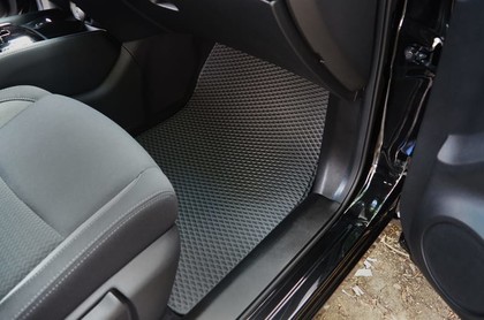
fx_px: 402
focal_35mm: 30
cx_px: 242
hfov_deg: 62.0
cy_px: 160
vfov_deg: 43.4
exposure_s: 1/50
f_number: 3.5
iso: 800
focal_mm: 20
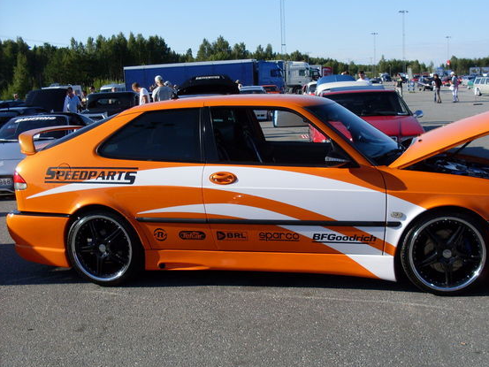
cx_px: 281
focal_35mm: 44
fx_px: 622
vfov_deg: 32.8
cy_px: 207
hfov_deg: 42.8
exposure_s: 1/1500
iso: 80
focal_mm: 6.3
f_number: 2.8
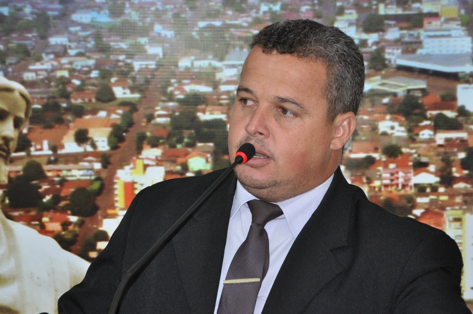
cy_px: 159
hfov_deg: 11.9
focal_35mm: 174
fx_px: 2278
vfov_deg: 7.9
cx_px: 243
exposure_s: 1/60
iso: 800
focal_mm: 105
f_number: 5.6
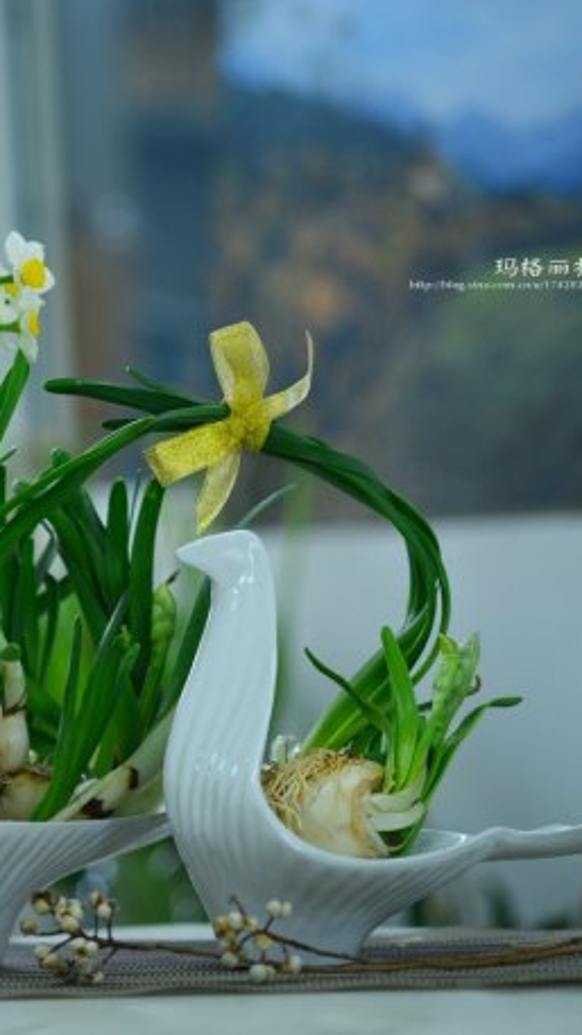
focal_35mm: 166
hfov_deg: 7.3
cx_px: 68
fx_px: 4555
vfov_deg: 13.0
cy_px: 516
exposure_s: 1/80
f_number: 2.8
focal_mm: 105
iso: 400
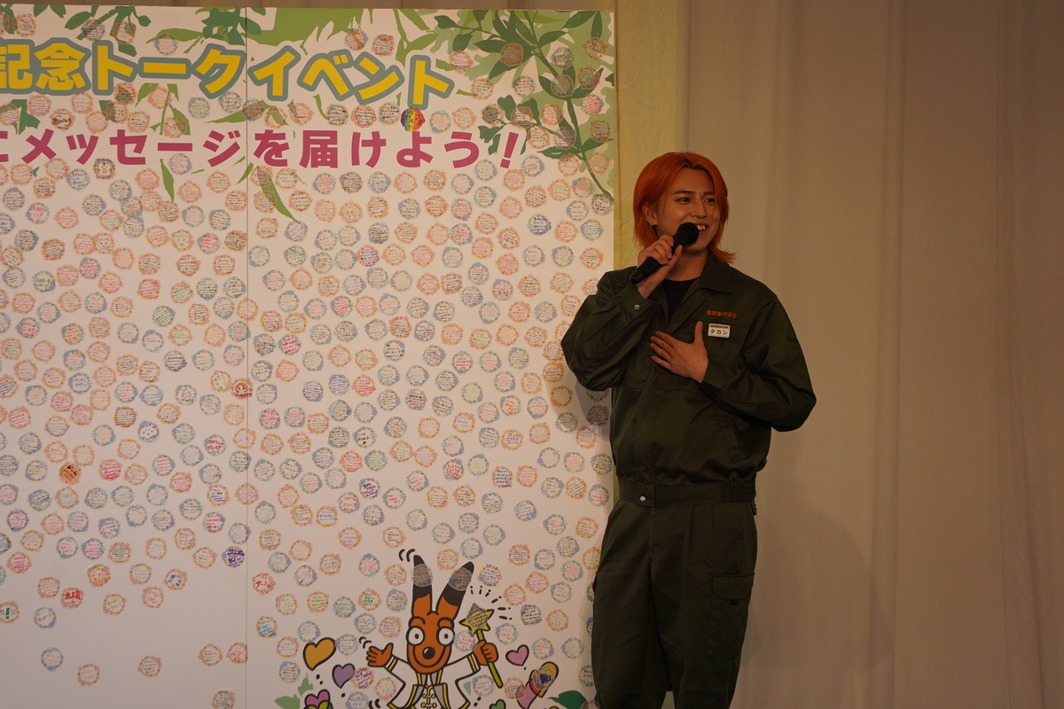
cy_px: 354
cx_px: 532
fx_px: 7211
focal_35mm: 244
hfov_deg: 8.4
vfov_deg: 5.6
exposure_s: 1/400
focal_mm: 163
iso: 320
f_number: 6.3
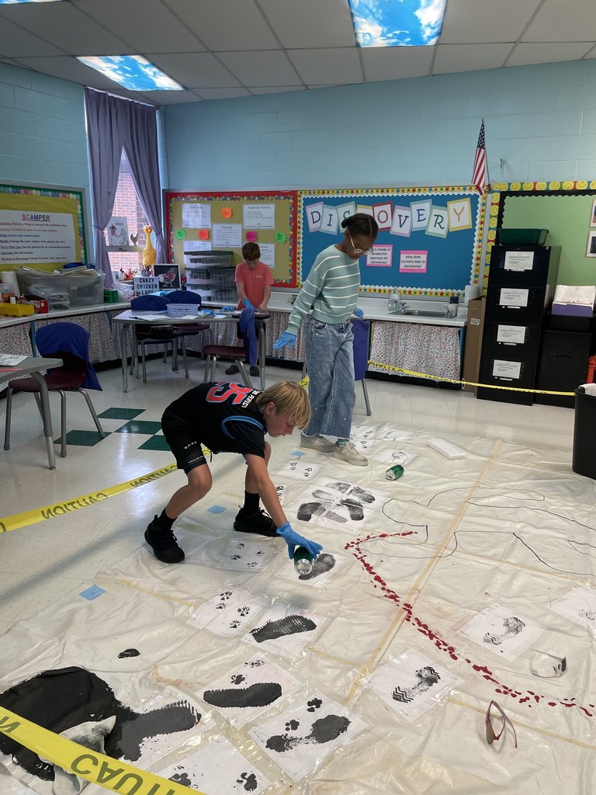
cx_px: 298
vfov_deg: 67.3
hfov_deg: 53.1
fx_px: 597
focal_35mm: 26
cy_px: 398
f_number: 1.6
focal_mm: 4.2
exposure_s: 1/120
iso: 100
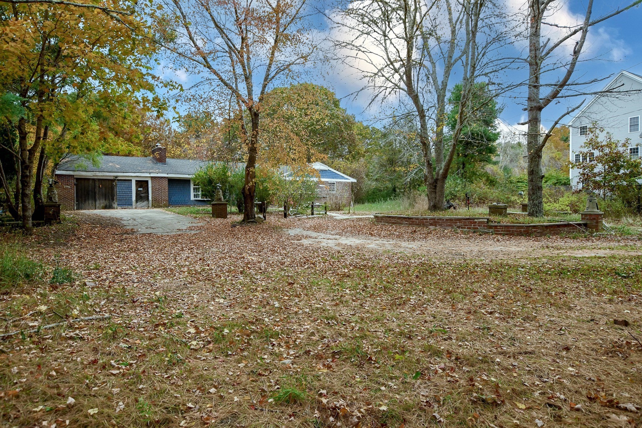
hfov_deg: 81.2
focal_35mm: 21
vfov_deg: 59.5
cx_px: 321
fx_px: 374
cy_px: 214
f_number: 5
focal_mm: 14
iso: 1000
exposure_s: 1/400
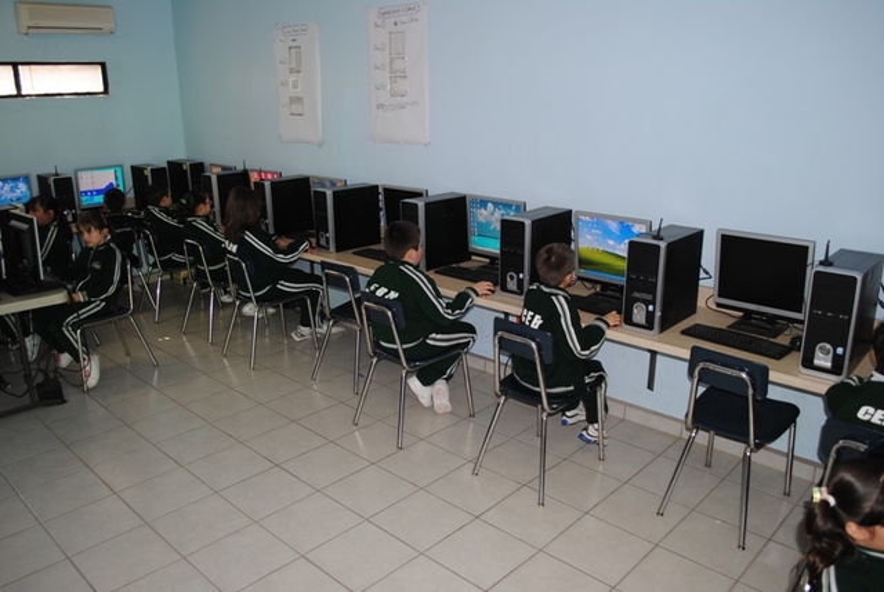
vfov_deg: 48.1
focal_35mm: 27
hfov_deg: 67.3
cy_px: 296
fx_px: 664
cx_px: 442
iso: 200
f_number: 3.5
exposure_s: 1/60
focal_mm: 18
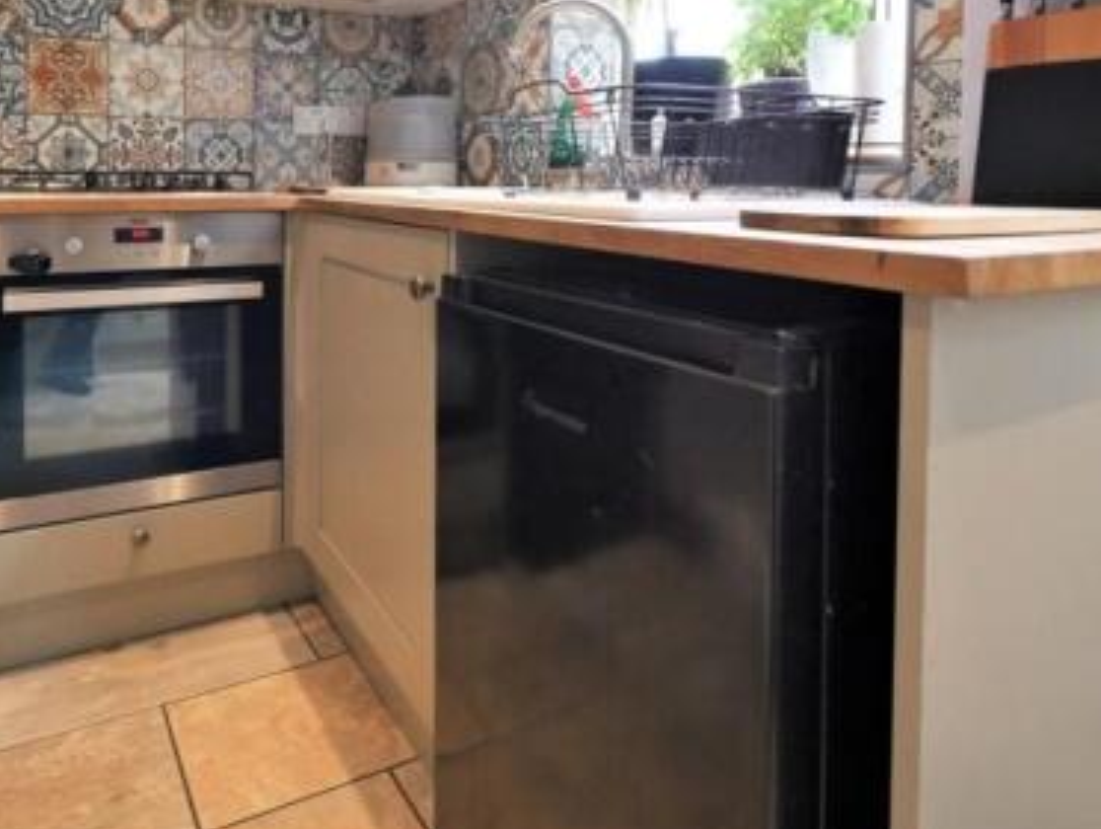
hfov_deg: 67.7
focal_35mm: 25
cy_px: 194
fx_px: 796
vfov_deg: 52.3
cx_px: 379
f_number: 4
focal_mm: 8
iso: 1000
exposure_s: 1/60
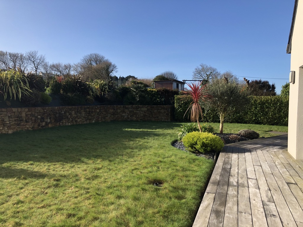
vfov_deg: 49.7
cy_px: 114
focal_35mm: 28
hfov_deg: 63.4
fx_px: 245
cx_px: 152
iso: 20
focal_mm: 3.99
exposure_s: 1/1200
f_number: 1.8
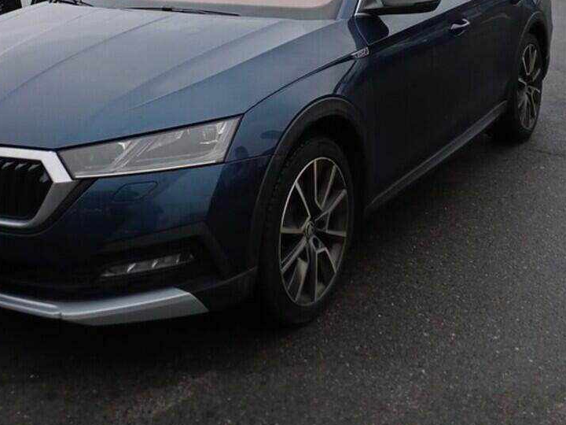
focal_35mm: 52
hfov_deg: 36.5
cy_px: 17
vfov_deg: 26.7
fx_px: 850
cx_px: 191
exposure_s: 1/50
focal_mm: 3.98
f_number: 1.8
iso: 64
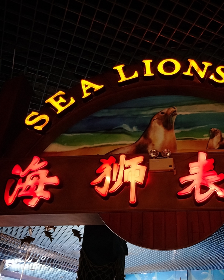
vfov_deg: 55.7
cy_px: 143
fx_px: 265
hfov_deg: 44.6
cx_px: 161
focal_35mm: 32
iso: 522
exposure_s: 1/14
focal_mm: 4.1
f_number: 1.7
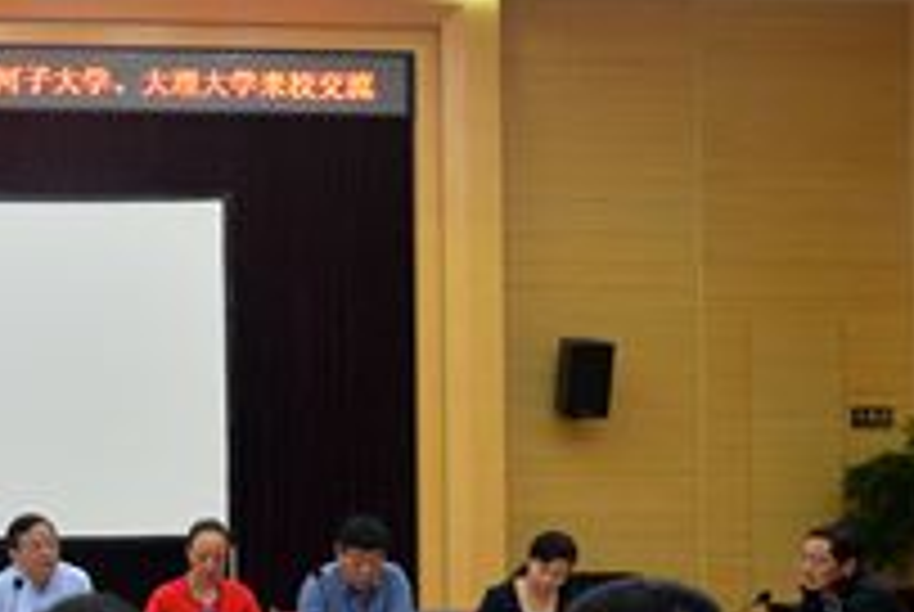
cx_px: -59
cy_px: 448
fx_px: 1805
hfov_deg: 26.5
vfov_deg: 19.1
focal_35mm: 71
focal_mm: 24
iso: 2200
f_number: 6.3
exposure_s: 1/160
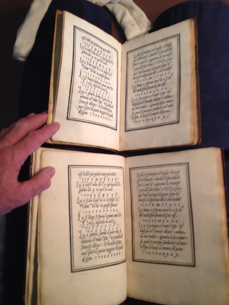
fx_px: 309
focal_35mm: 35
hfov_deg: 40.7
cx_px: 114
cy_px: 152
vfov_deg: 52.6
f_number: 2.4
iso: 50
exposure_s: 1/20
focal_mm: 4.28
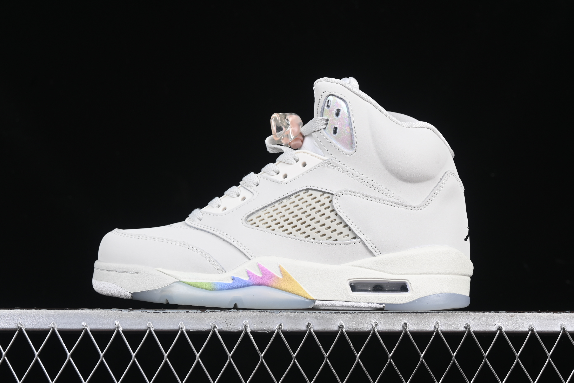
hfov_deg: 27.0
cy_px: 192
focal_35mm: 75
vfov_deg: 18.2
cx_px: 287
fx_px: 1196
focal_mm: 50
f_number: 8
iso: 160
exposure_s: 1/80
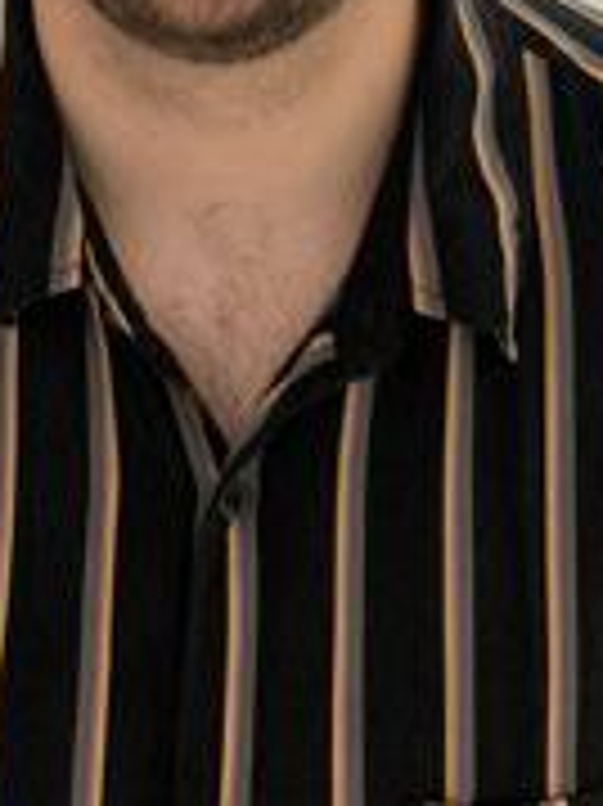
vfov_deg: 27.1
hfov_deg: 22.8
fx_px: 1488
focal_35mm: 64
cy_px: -140
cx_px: 180
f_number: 1.8
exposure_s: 1/25
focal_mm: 4.25
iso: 500
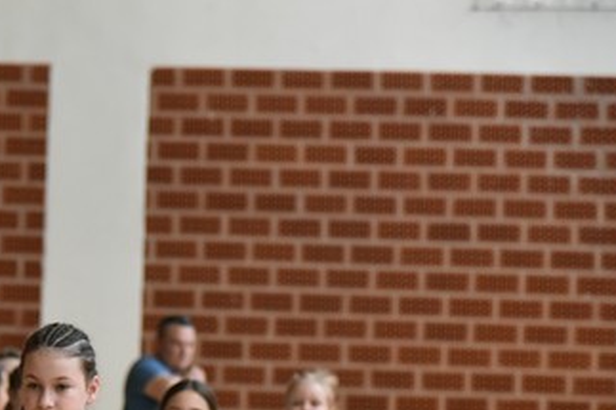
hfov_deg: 8.2
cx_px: -8
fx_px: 4258
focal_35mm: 249
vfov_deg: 5.5
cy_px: 485
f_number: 4
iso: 3200
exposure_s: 1/2500
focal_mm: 98
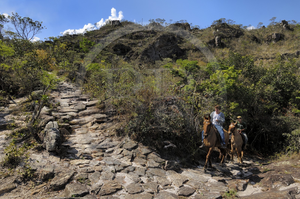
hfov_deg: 77.4
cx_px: 150
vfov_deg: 56.0
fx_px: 187
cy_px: 100
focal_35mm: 22
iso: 100
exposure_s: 1/160
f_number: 9
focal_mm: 15
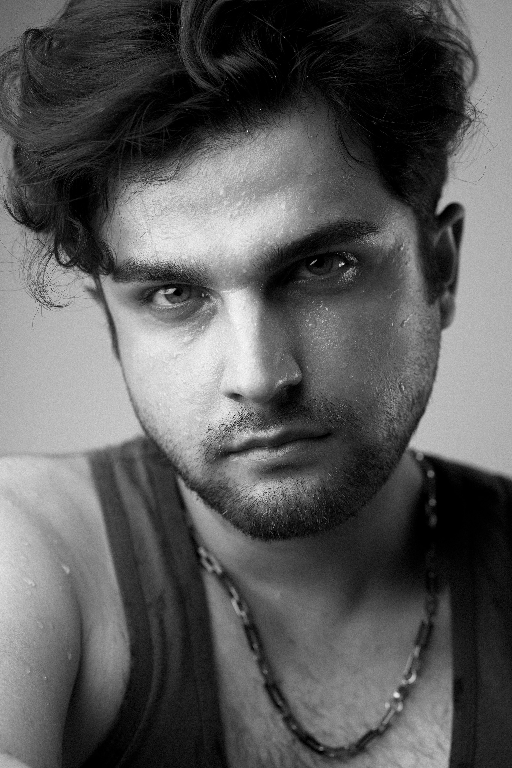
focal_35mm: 85
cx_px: 256
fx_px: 1813
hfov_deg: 16.1
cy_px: 384
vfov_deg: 23.9
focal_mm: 85
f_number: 4.5
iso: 50
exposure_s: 1/160
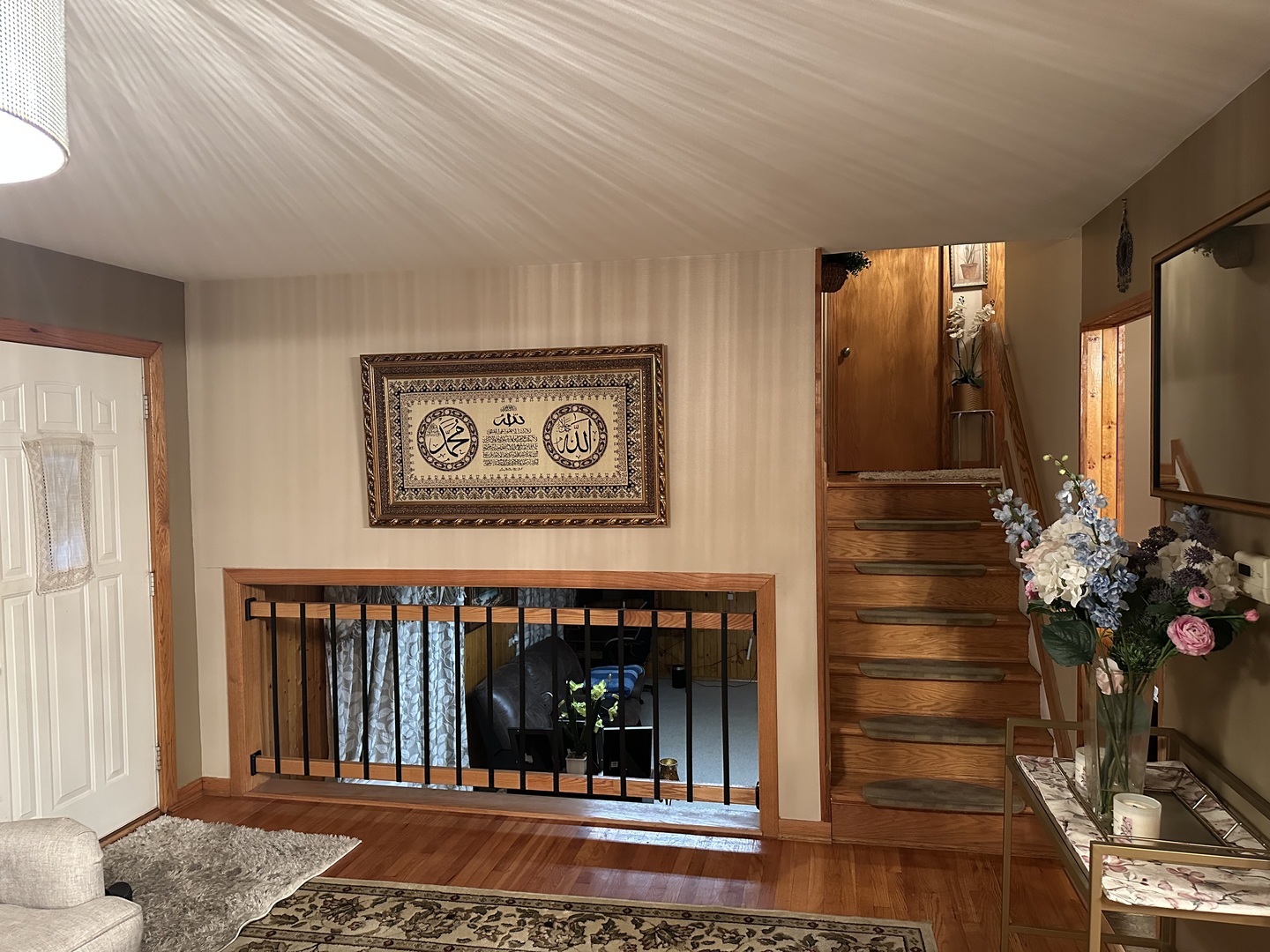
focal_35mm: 24
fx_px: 881
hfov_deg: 71.6
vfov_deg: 56.8
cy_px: 476
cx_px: 635
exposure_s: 1/40
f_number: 1.78
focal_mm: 6.86
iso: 800
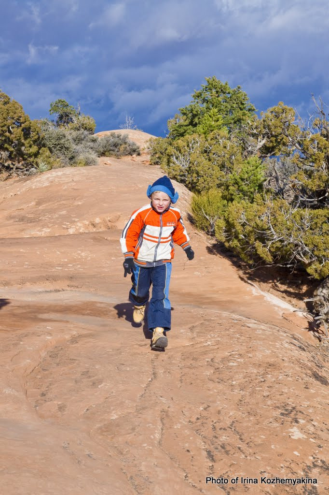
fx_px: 1029
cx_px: 164
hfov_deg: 18.2
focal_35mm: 75
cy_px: 248
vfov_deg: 27.0
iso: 200
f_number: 9
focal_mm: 50
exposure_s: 1/640
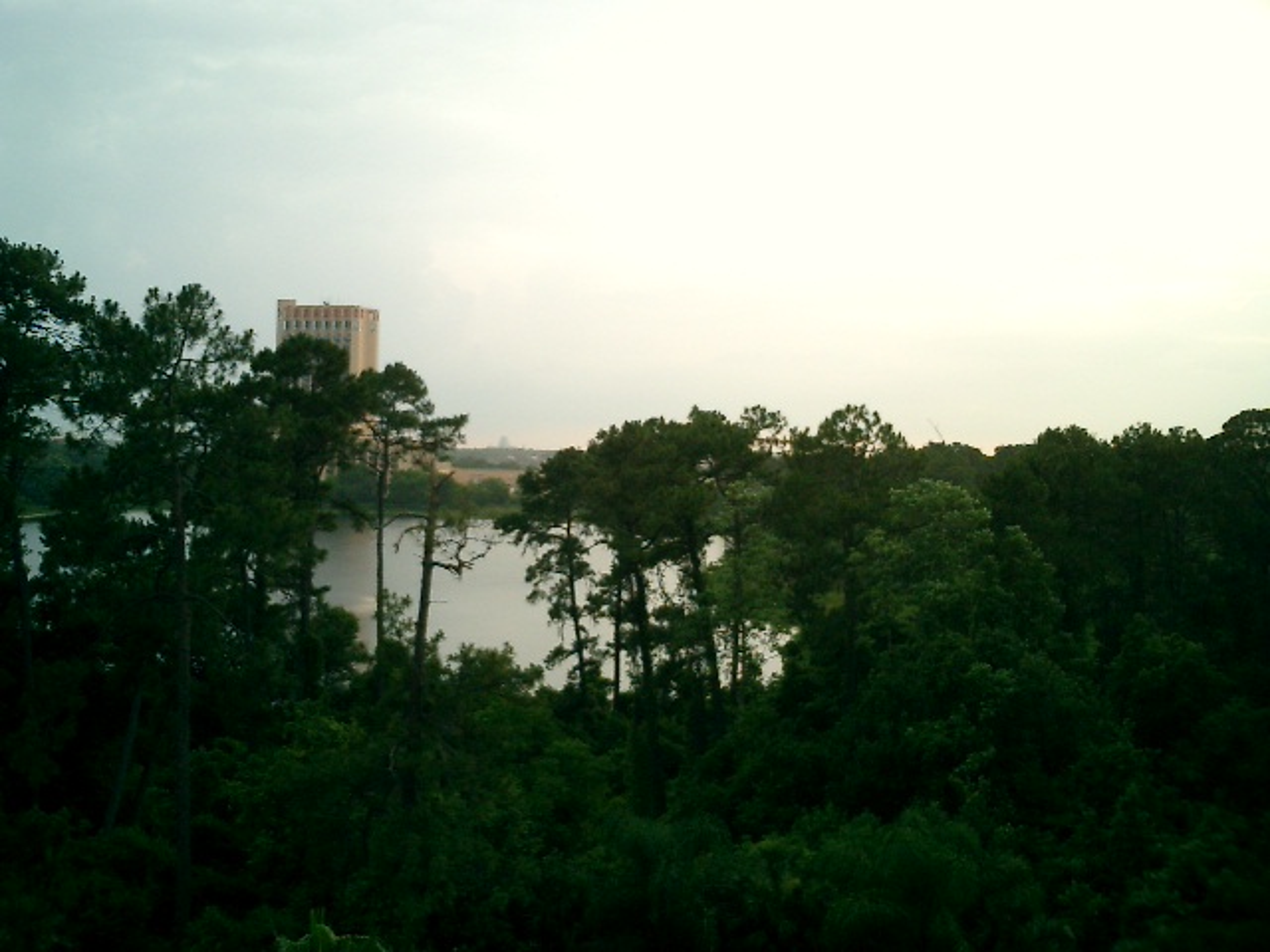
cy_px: 476
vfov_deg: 39.7
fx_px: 1321
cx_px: 635
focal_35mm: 36
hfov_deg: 51.4
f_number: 3.2
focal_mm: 7.5
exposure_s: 1/200
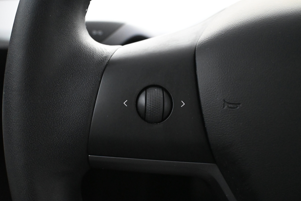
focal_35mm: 48
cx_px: 146
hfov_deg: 41.3
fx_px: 399
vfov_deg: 28.2
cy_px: 105
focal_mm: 30.5
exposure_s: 1/50
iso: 8000
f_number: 4.8
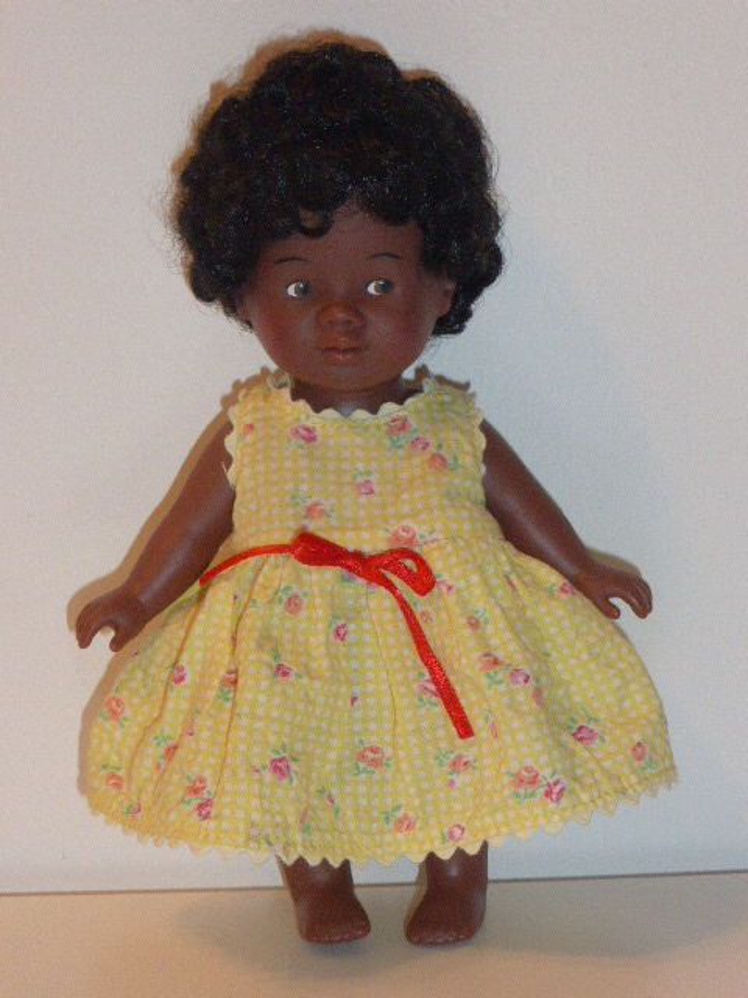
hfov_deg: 21.3
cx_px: 374
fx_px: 1988
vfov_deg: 28.2
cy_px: 499
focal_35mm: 69
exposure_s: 1/60
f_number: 4.9
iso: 500
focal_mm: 11.7
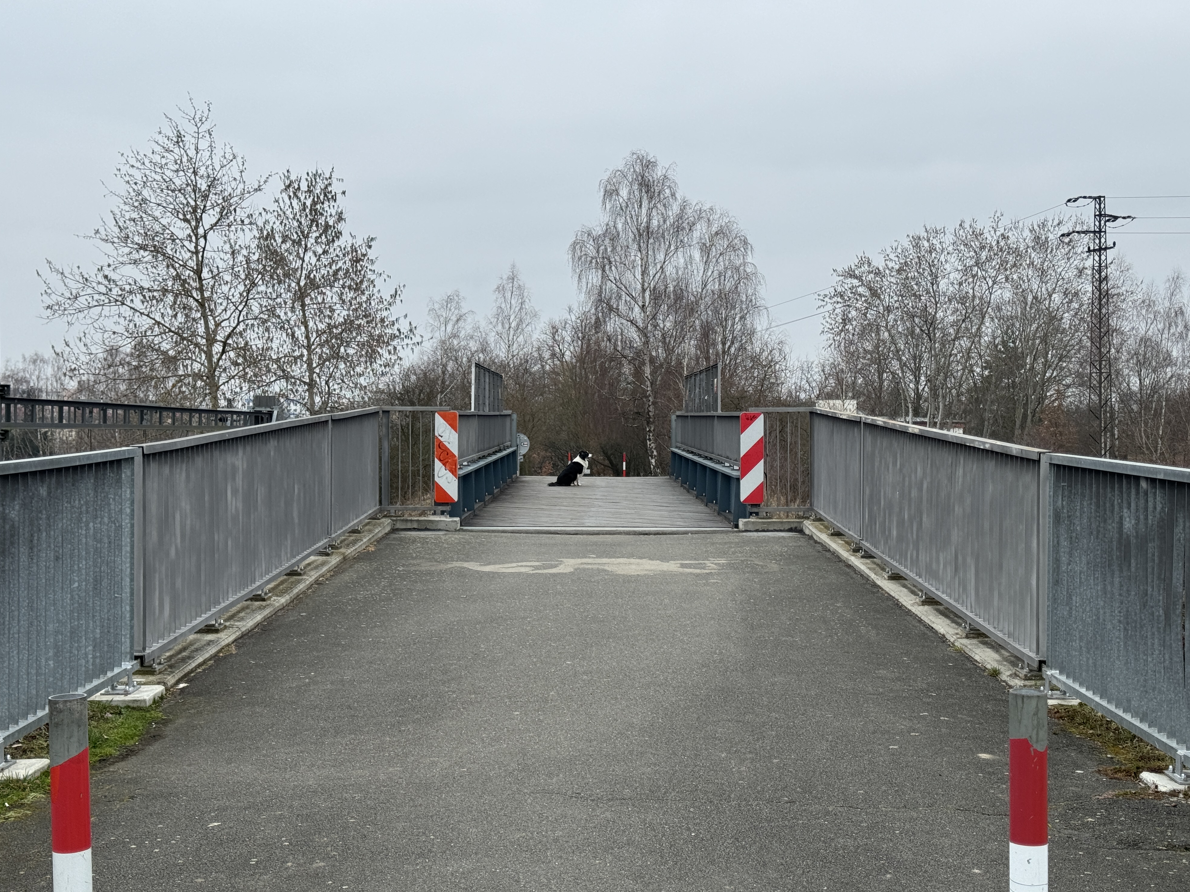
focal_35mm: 49
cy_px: 449
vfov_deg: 29.7
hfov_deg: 38.9
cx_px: 589
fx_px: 1684
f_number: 1.78
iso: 64
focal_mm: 6.86
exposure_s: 1/900
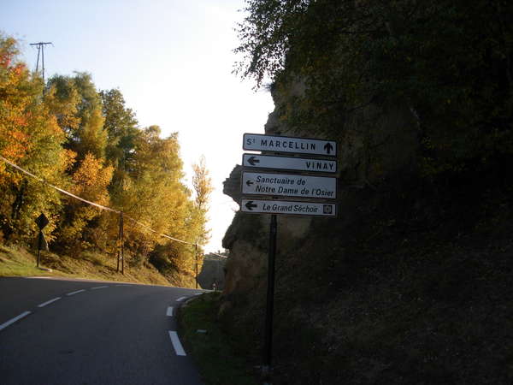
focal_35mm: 38
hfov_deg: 49.0
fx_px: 563
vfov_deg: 37.7
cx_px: 256
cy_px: 192
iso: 79
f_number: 2.9
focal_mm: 6.3
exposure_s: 1/527
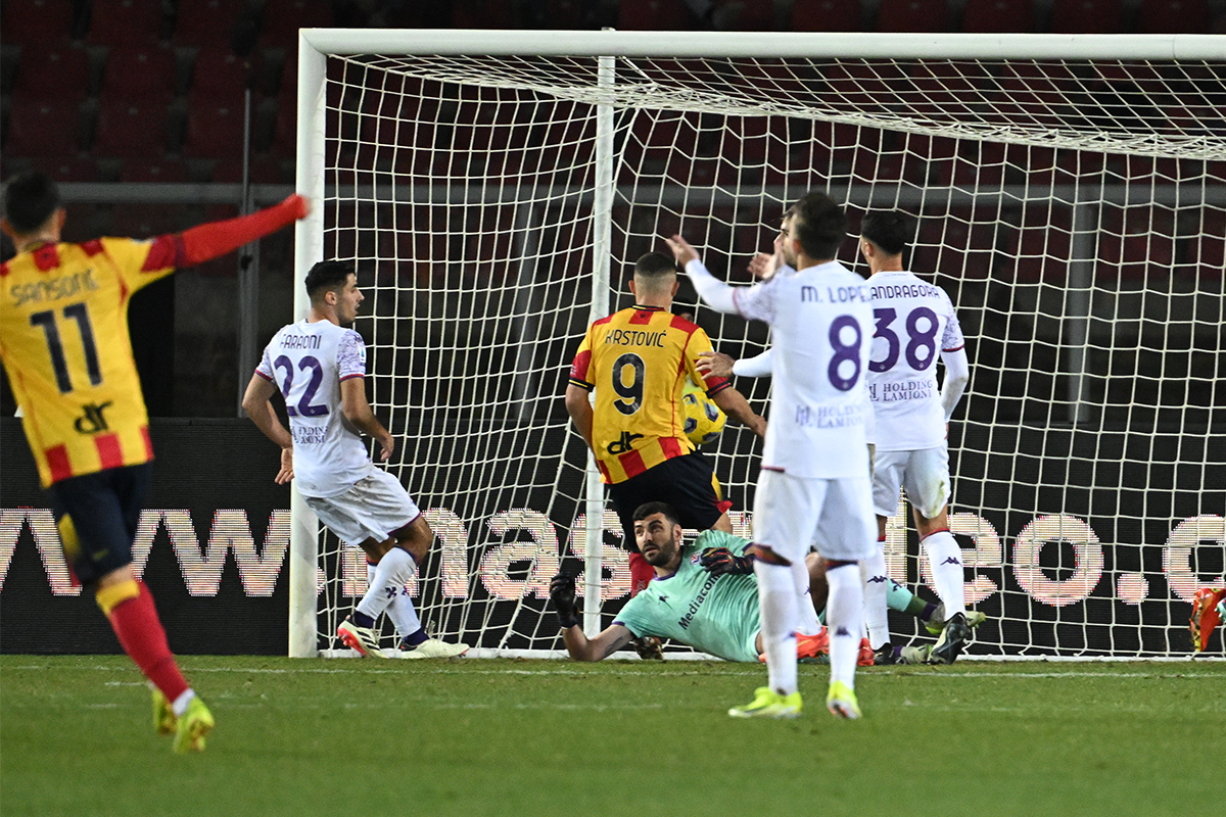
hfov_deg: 3.4
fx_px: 20432
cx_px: 613
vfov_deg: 2.3
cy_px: 408
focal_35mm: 600
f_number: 4
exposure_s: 1/1600
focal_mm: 400
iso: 5000
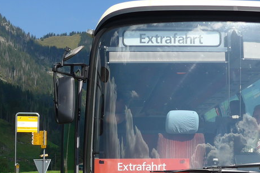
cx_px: 158
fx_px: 563
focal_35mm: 78
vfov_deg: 17.2
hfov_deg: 25.9
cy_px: 166
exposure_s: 1/1600
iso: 80
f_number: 2.8
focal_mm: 6
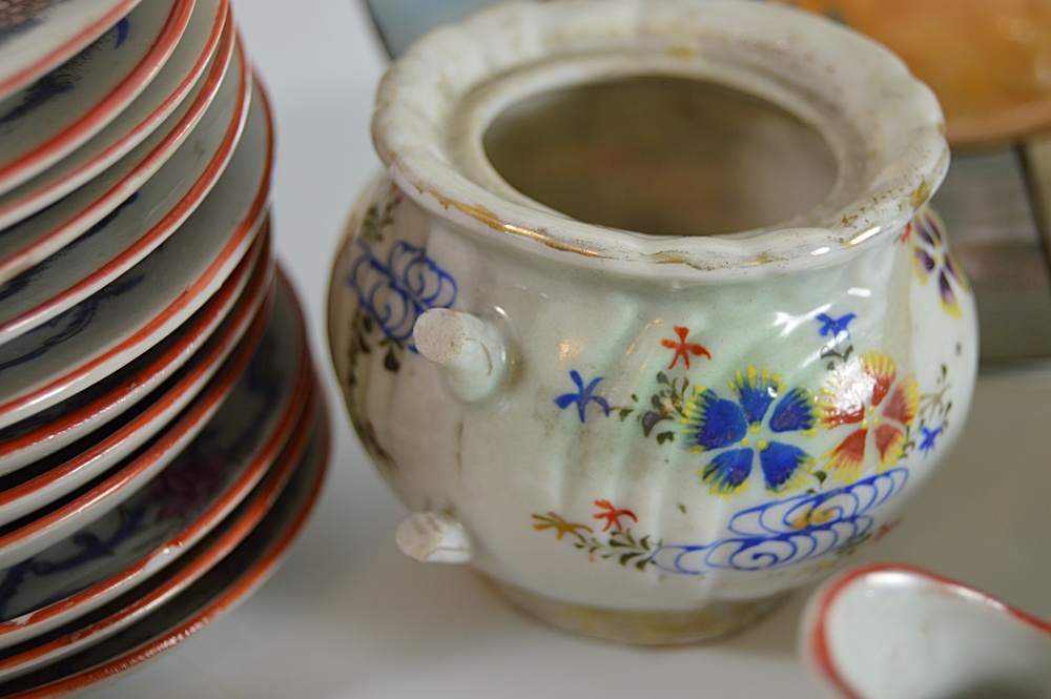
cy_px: 350
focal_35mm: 63
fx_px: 1838
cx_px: 526
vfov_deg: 21.5
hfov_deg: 31.9
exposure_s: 1/100
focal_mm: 42
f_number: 5
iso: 400
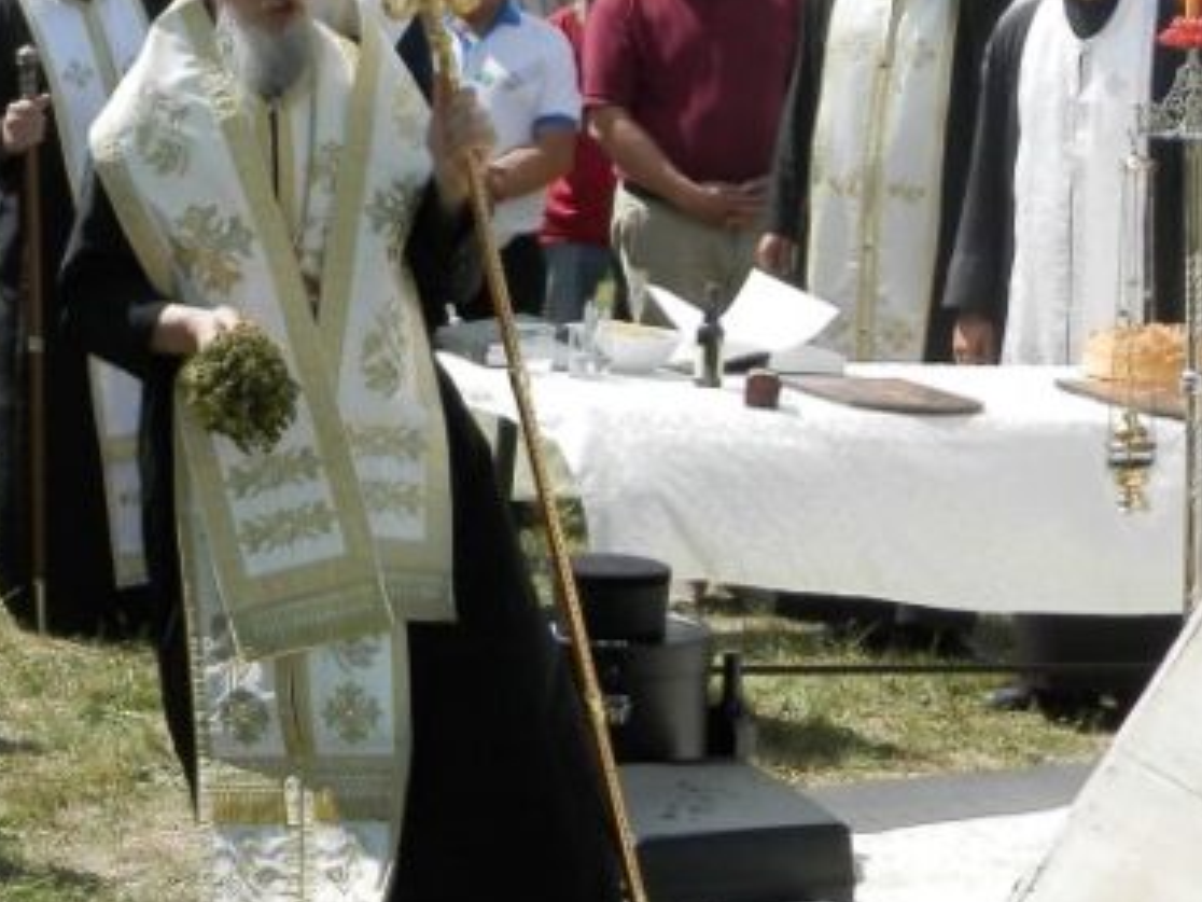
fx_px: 3820
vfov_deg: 13.3
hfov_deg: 17.4
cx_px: -23
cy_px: 94
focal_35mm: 110
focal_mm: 7.2
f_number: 3.5
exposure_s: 1/800
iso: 80
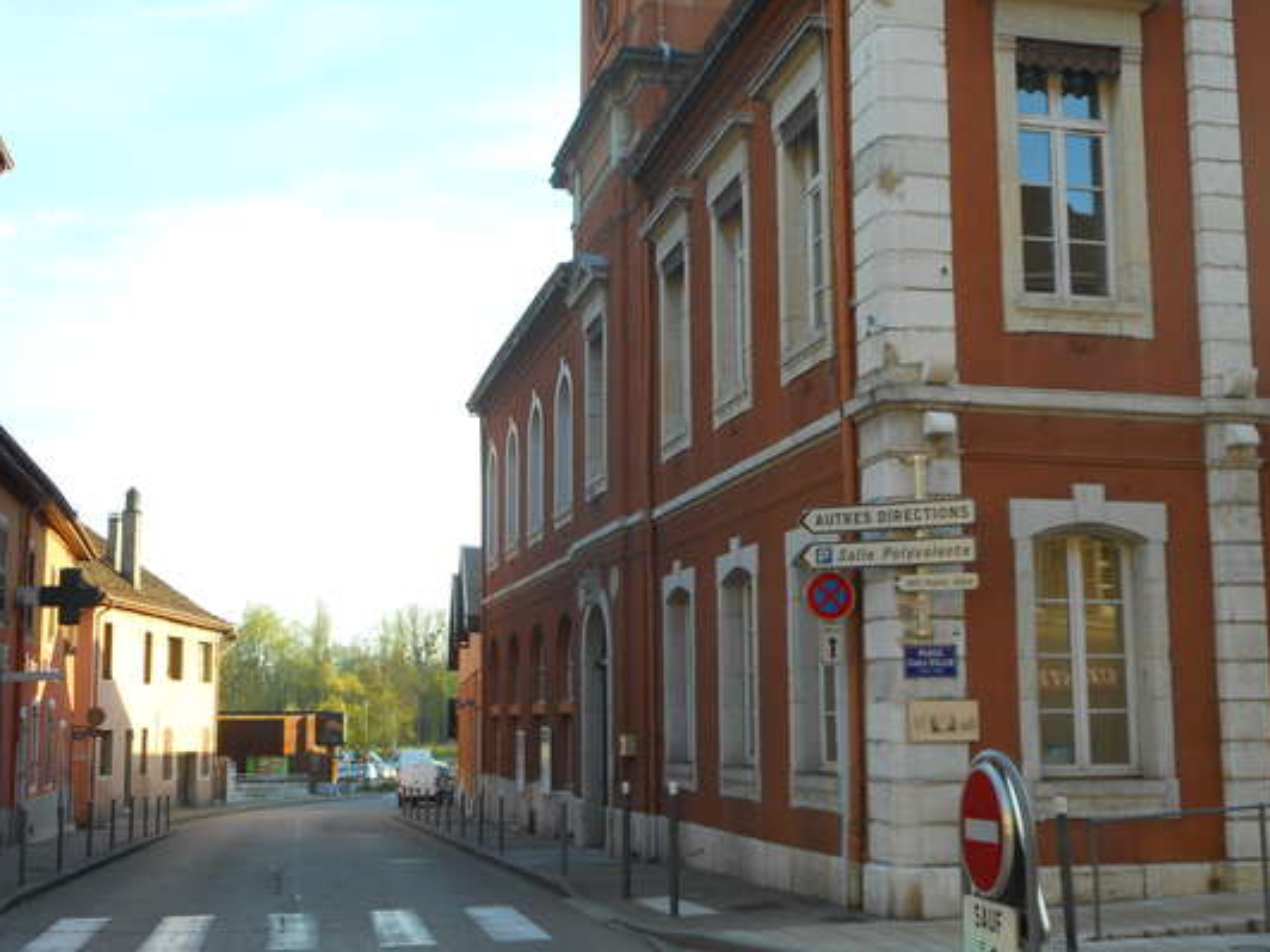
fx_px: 1614
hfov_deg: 42.9
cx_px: 618
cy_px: 534
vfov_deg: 32.8
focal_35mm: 44
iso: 80
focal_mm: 6.9
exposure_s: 1/125
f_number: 4.5
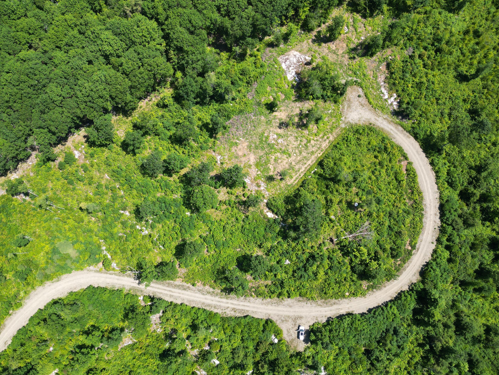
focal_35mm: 25
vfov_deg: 54.9
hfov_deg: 69.4
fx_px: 360
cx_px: 239
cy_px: 182
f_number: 1.7
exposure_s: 1/1500
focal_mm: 6.72
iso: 100
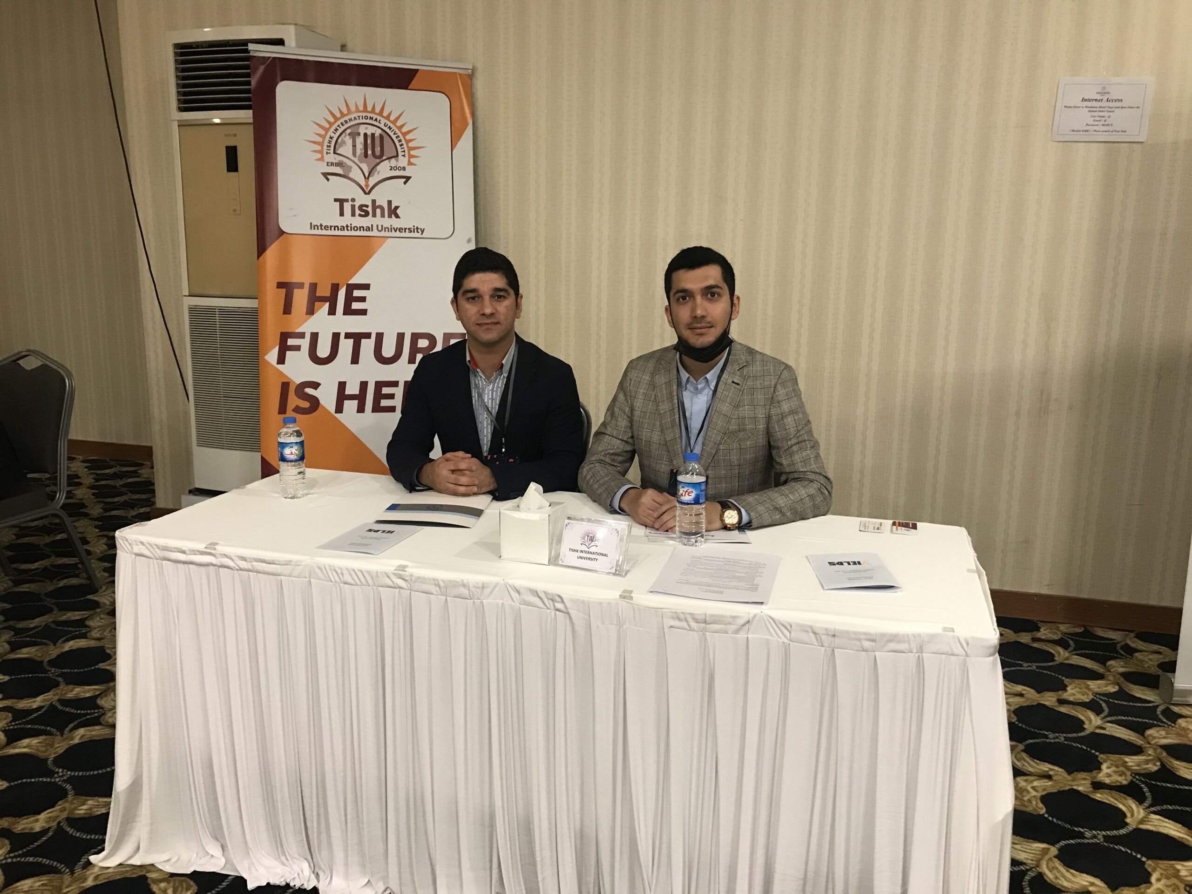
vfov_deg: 49.7
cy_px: 447
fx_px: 964
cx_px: 596
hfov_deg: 63.4
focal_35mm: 28
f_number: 1.8
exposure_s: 1/17
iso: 64
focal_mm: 3.99
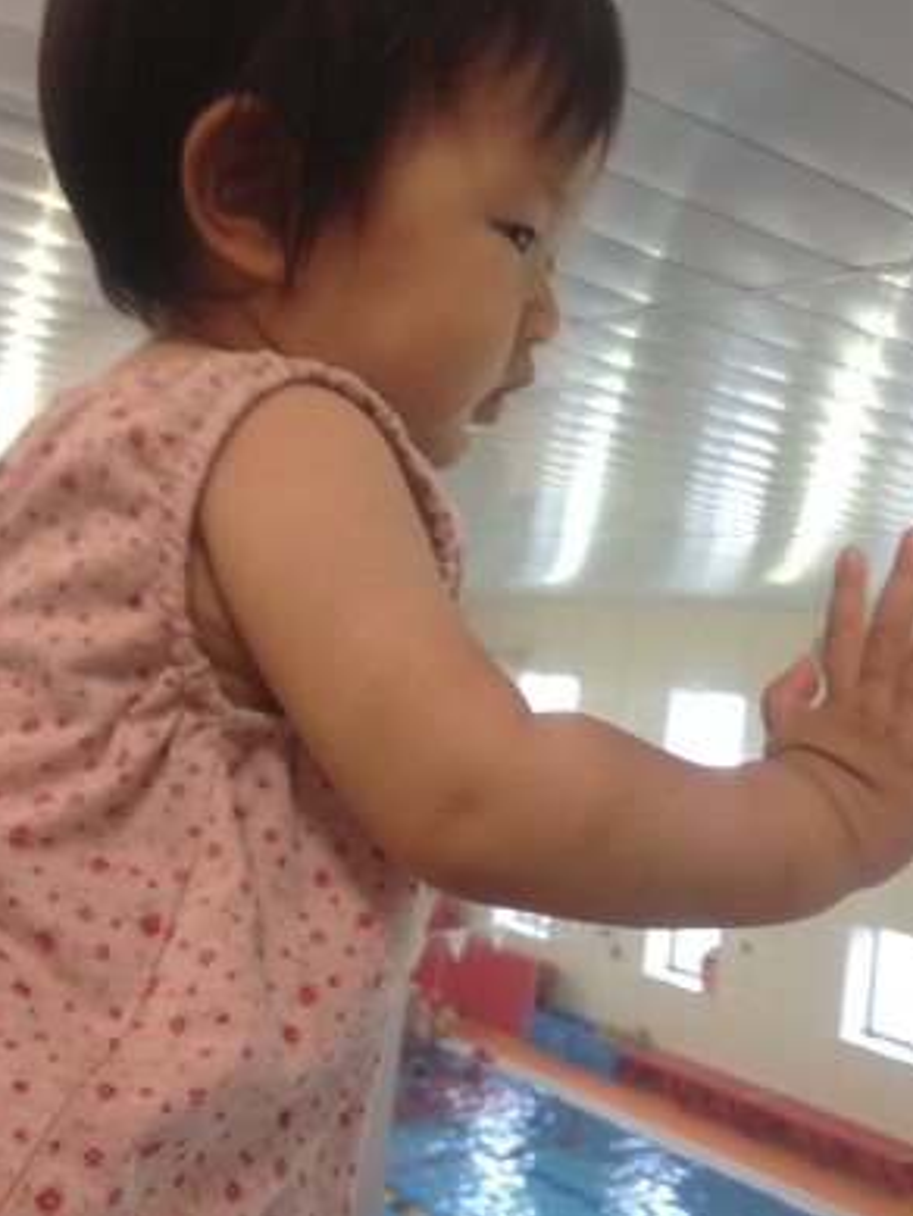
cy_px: 569
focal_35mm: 45
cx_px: 521
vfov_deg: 42.0
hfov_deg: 32.2
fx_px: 1582
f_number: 2.4
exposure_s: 1/40
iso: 50
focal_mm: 4.28
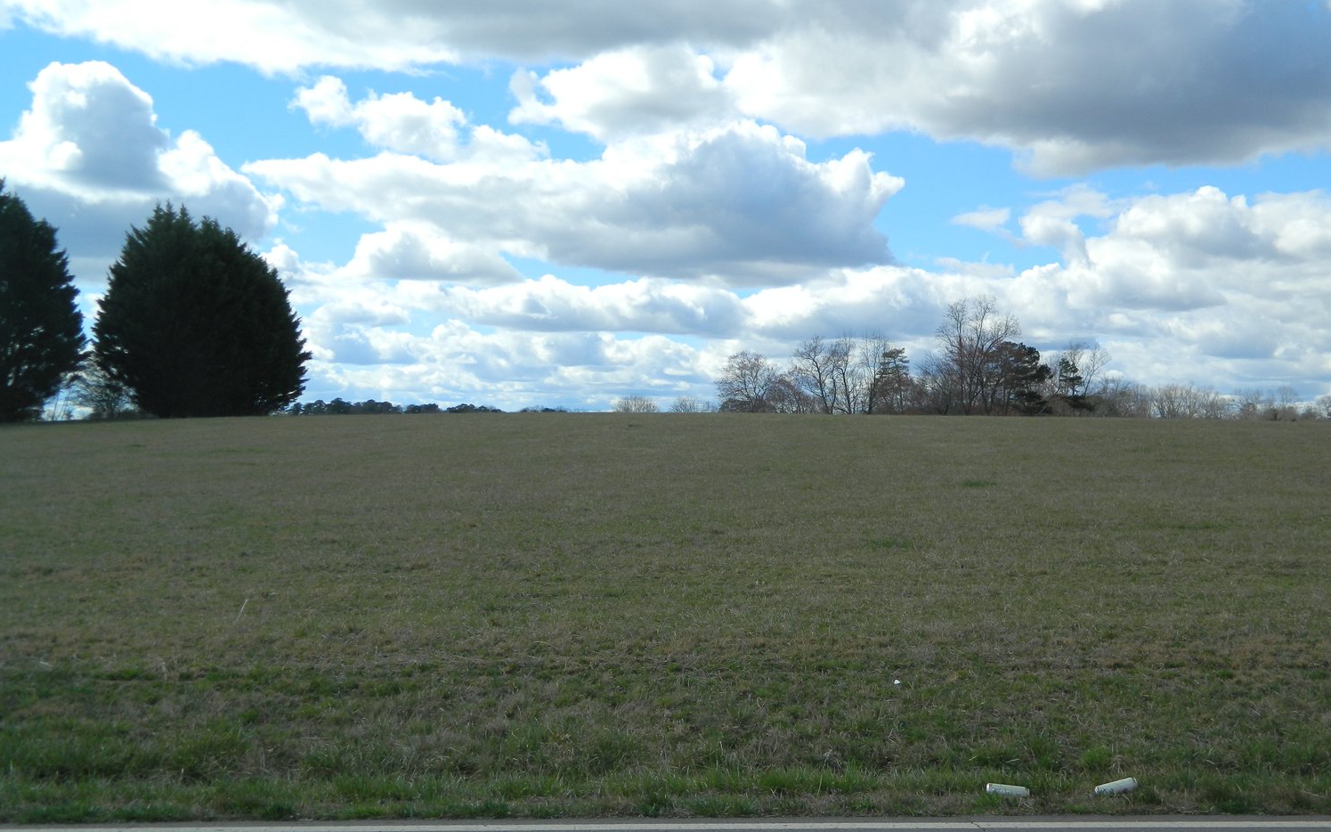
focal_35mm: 44
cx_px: 661
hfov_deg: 45.3
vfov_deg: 29.2
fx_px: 1596
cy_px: 435
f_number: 3.5
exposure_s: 1/800
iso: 80
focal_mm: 7.3
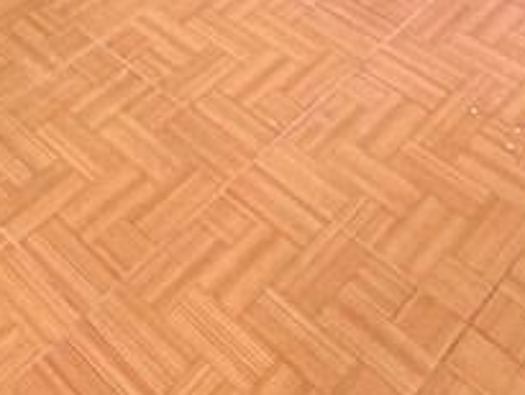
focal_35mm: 70
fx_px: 1062
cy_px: -580
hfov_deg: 27.3
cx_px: 110
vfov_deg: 13.9
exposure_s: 1/50
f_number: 2.2
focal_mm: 2.22
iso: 1250
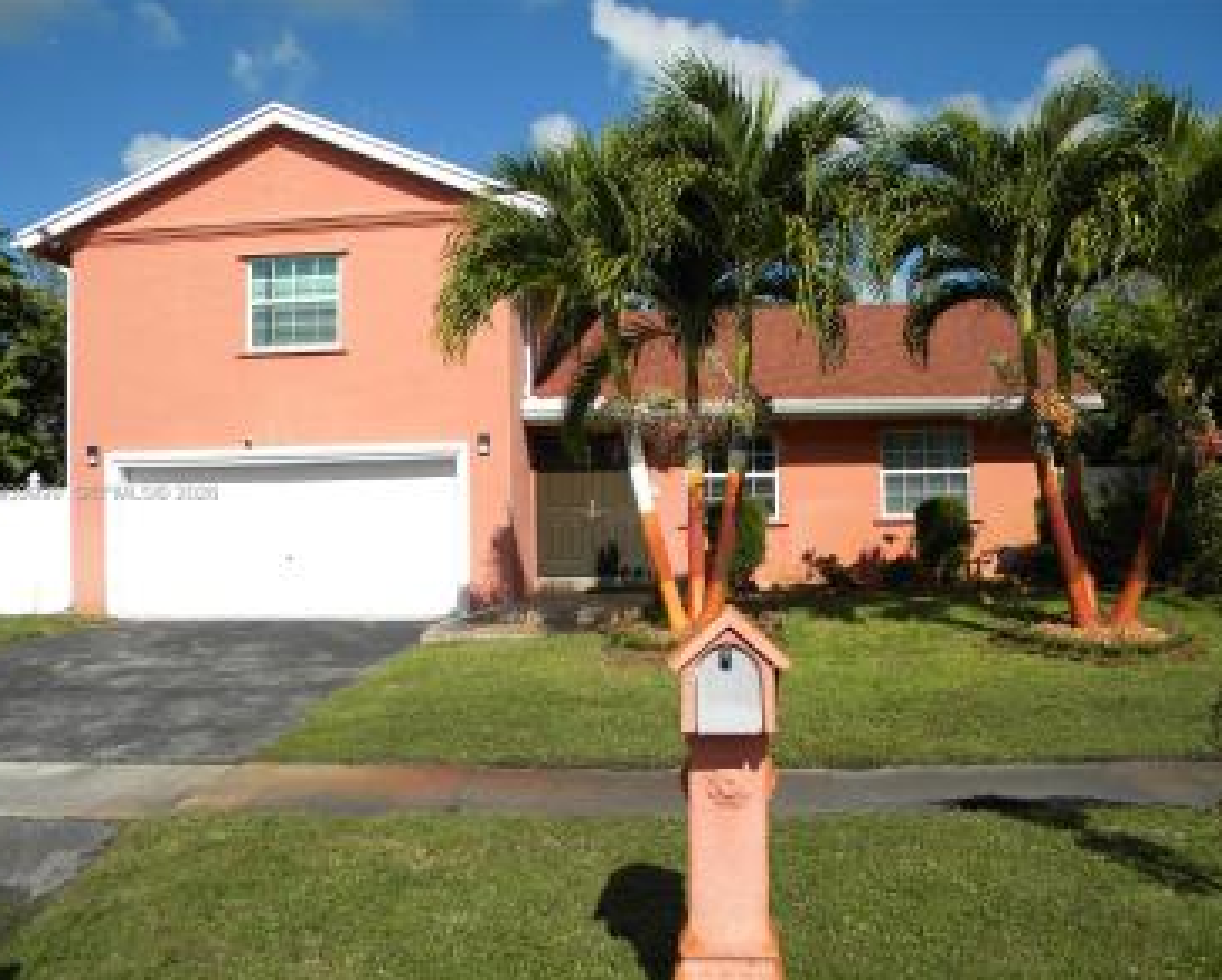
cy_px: 493
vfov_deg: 48.6
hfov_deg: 58.7
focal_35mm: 30
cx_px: 628
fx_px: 1086
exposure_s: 1/396
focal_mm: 5
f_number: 7
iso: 80
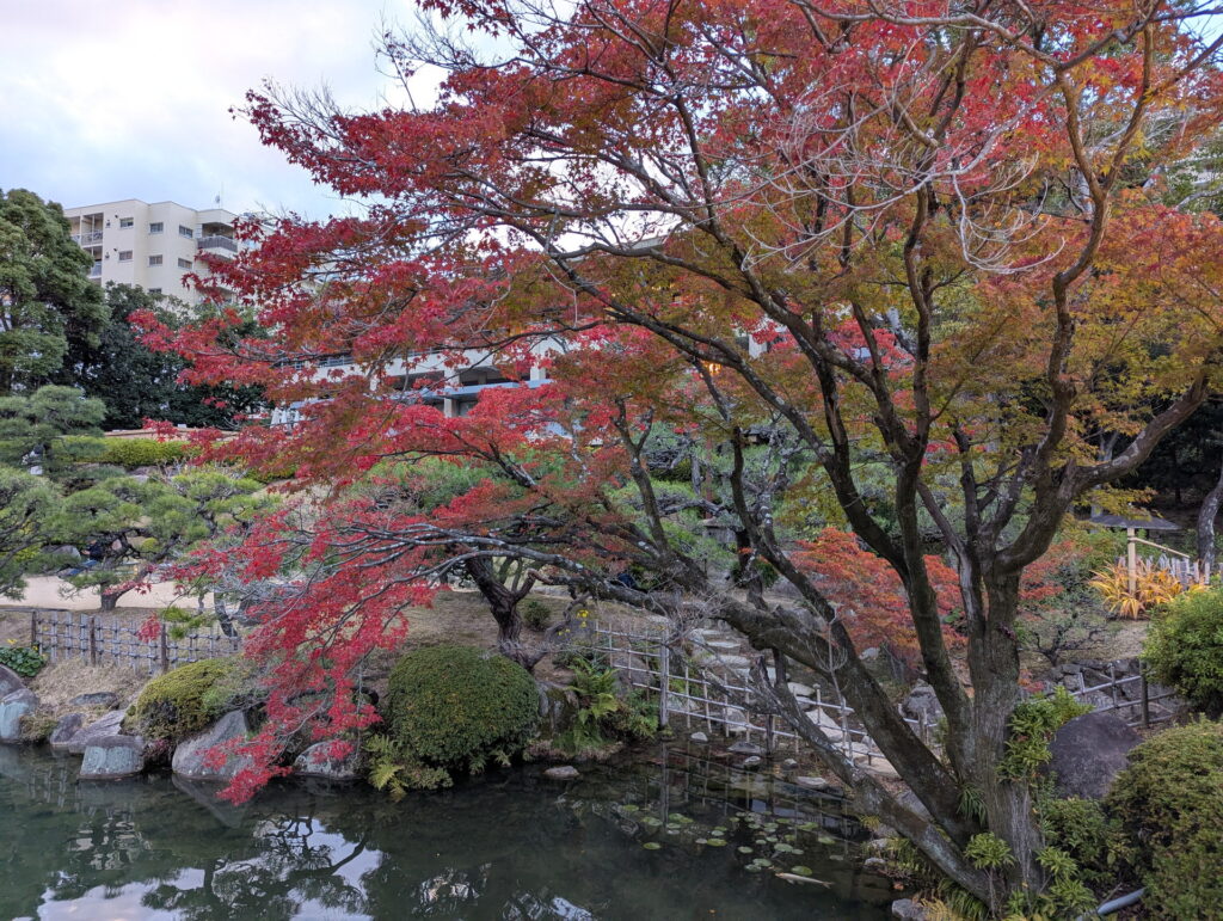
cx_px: 612
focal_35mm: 24
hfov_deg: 71.5
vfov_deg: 56.9
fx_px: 849
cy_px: 460
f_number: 1.85
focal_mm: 6.81
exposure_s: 1/136
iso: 109
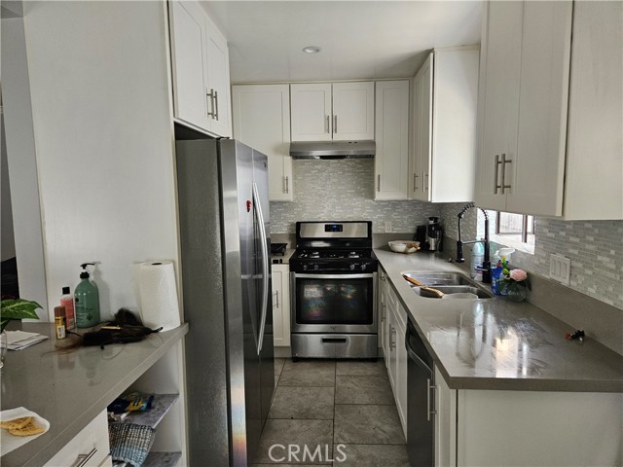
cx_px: 312
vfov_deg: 58.9
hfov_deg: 73.9
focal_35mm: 23
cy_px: 234
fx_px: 414
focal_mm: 5.4
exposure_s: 1/359
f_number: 1.8
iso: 400
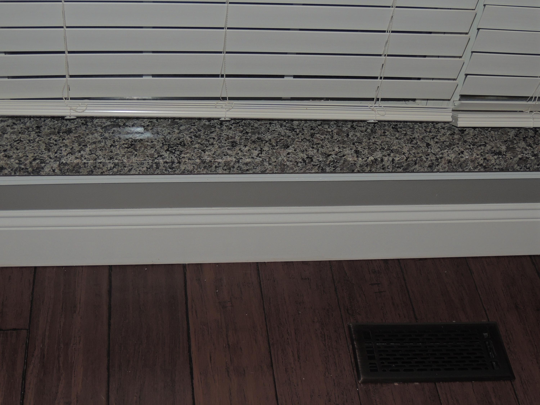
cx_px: 270
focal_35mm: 55
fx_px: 858
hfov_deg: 34.9
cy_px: 202
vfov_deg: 26.6
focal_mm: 9.8
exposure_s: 1/40
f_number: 3.7
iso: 200
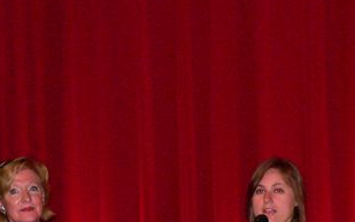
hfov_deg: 16.5
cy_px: 242
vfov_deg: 10.4
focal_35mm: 125
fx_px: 1209
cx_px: 45
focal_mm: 9.6
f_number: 2.8
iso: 400
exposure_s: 1/60
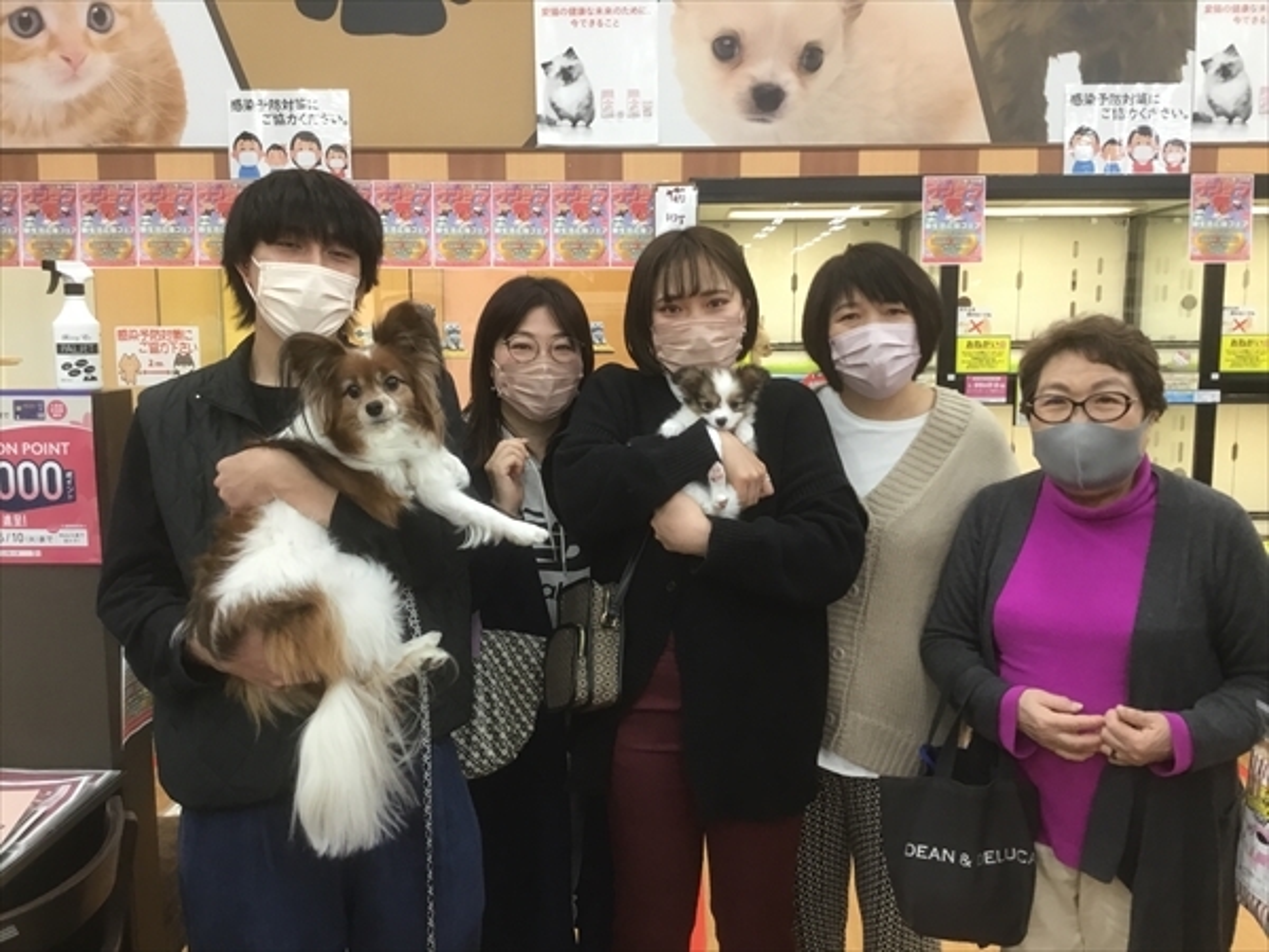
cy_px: 476
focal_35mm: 31
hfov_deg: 58.4
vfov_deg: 45.4
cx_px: 634
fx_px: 1136
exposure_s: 1/33
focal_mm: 3.3
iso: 100
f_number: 2.4
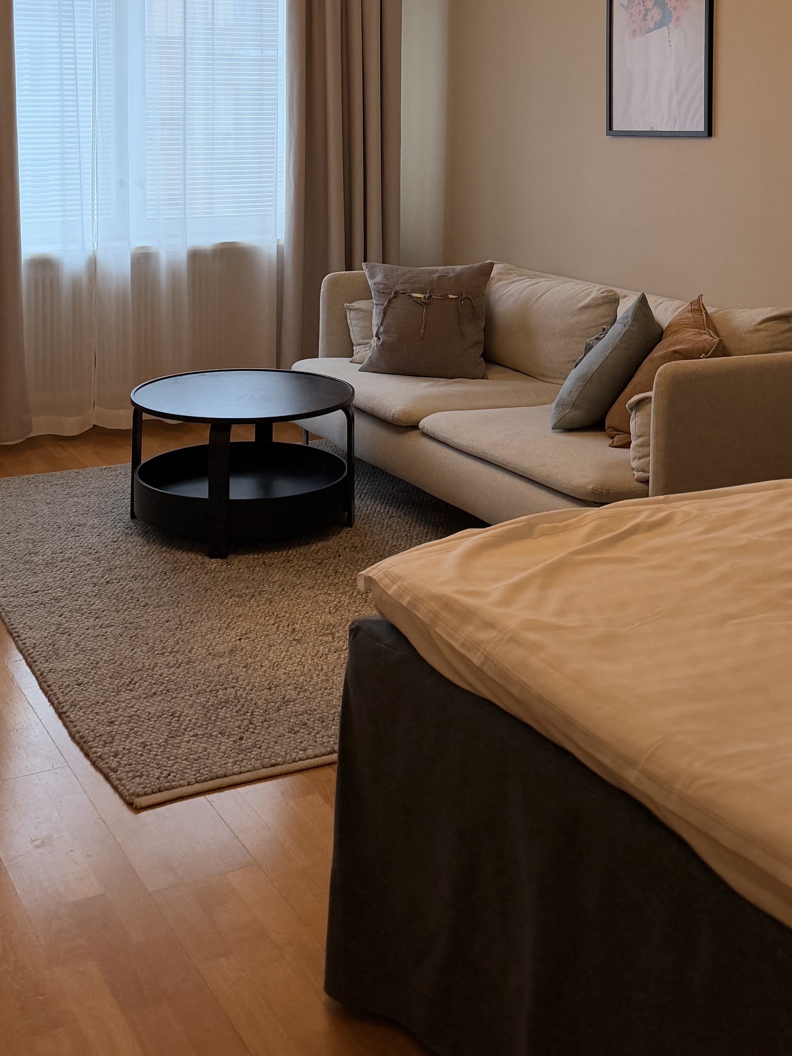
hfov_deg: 32.9
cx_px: 370
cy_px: 181
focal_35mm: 44
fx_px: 1342
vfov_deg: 40.8
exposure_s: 1/100
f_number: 1.78
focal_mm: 6.76
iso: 200
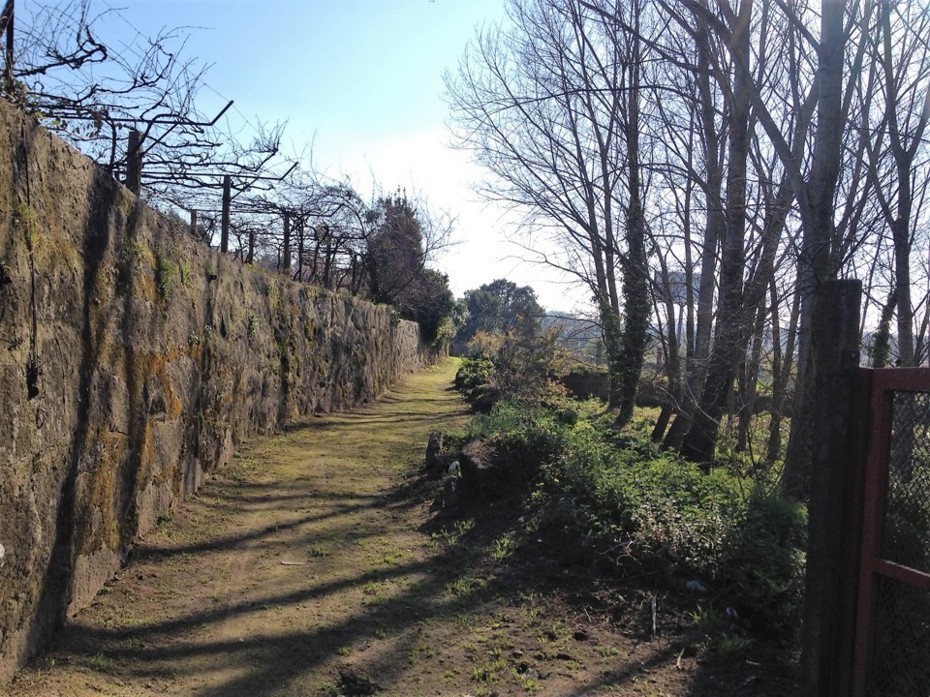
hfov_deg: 52.6
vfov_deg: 40.7
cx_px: 465
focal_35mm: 35
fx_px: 940
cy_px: 348
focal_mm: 4.28
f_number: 2.4
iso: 50
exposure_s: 1/1493
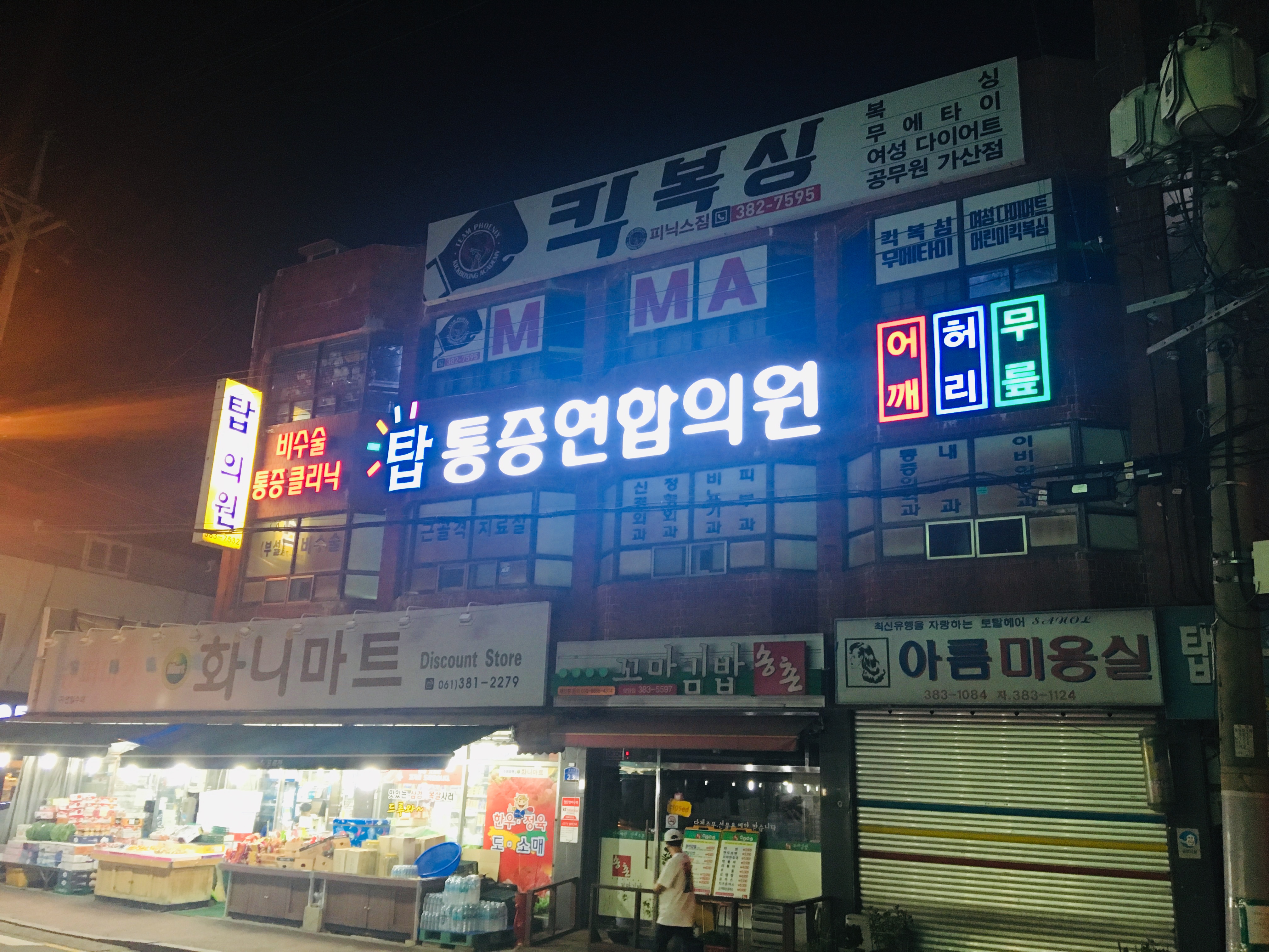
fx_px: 1063
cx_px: 634
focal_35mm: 29
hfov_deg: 61.7
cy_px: 476
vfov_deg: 48.2
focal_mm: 4.15
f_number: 2.2
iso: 125
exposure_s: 1/30
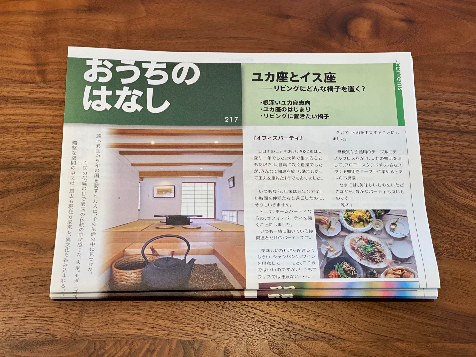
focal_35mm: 55
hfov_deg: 34.9
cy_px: 177
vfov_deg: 26.6
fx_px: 756
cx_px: 246
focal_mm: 6
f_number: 2
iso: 125
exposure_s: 1/122
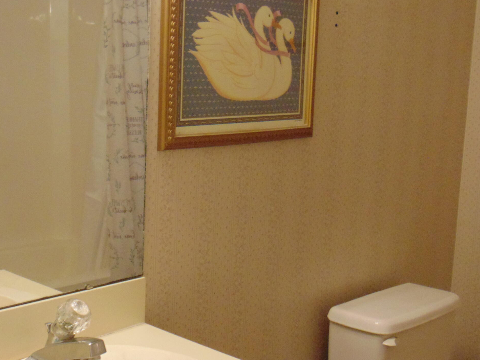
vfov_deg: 26.1
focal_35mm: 56
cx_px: 181
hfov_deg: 34.2
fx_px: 776
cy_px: 184
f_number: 3.2
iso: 320
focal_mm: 6.3
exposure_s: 1/30
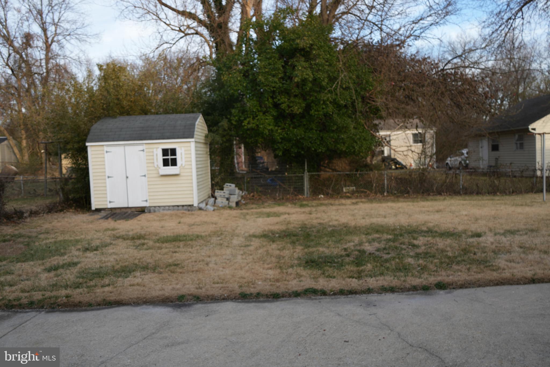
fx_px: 428
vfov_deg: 46.4
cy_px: 184
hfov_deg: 65.5
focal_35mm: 28
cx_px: 275
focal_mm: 28
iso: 100
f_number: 6.3
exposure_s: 1/100
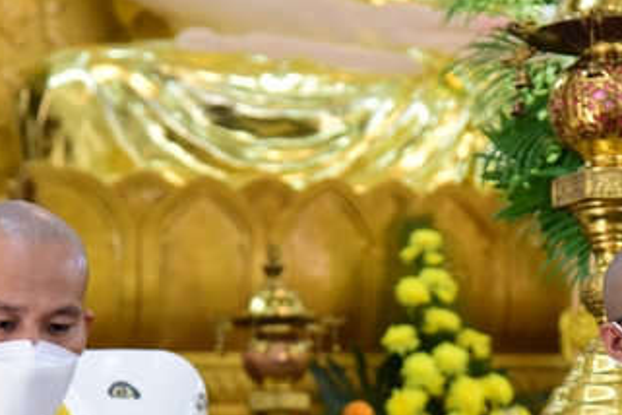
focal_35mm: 172
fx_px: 2972
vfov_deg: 8.0
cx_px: 432
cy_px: 386
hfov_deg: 11.9
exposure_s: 1/100
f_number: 5
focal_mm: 85
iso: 2500
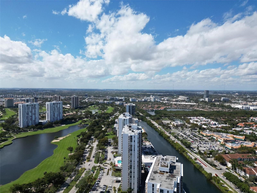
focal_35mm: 24
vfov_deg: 56.8
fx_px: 178
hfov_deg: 71.6
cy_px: 96
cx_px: 128
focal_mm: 6.72
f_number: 1.7
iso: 130
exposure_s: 1/5000
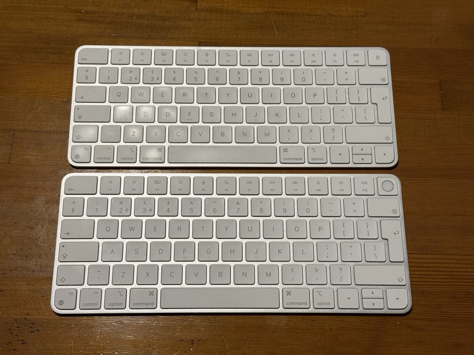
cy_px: 178
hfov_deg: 39.7
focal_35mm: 48
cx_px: 237
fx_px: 657
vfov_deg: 30.3
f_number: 1.78
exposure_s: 1/60
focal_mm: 6.76
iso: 125
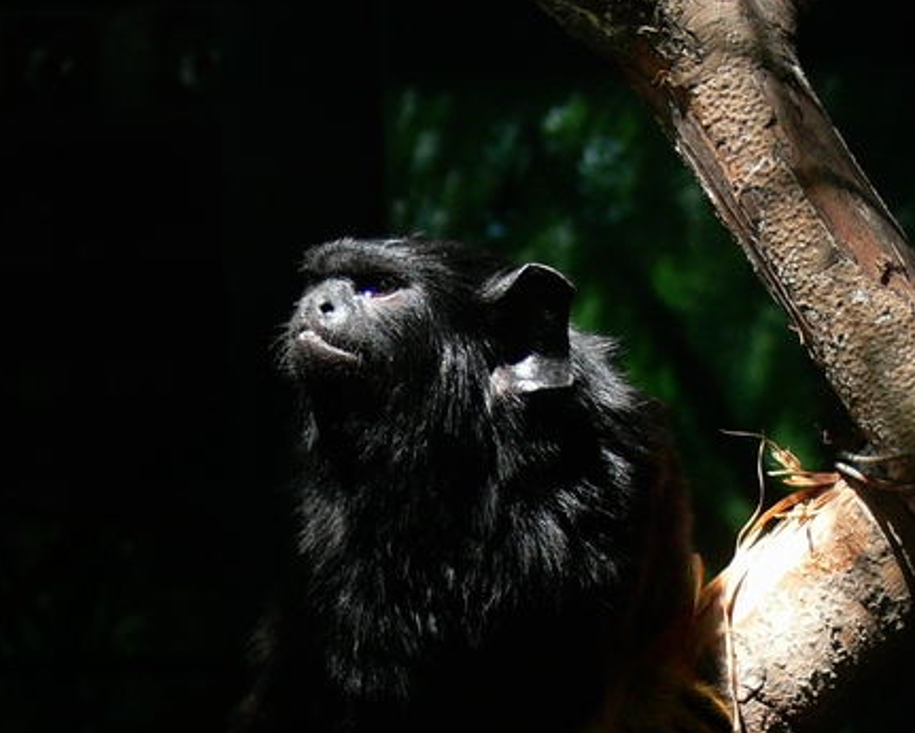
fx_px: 3196
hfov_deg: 16.3
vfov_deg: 13.1
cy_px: 493
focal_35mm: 118
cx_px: 400
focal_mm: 12.3
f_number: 3.2
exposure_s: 1/125
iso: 100
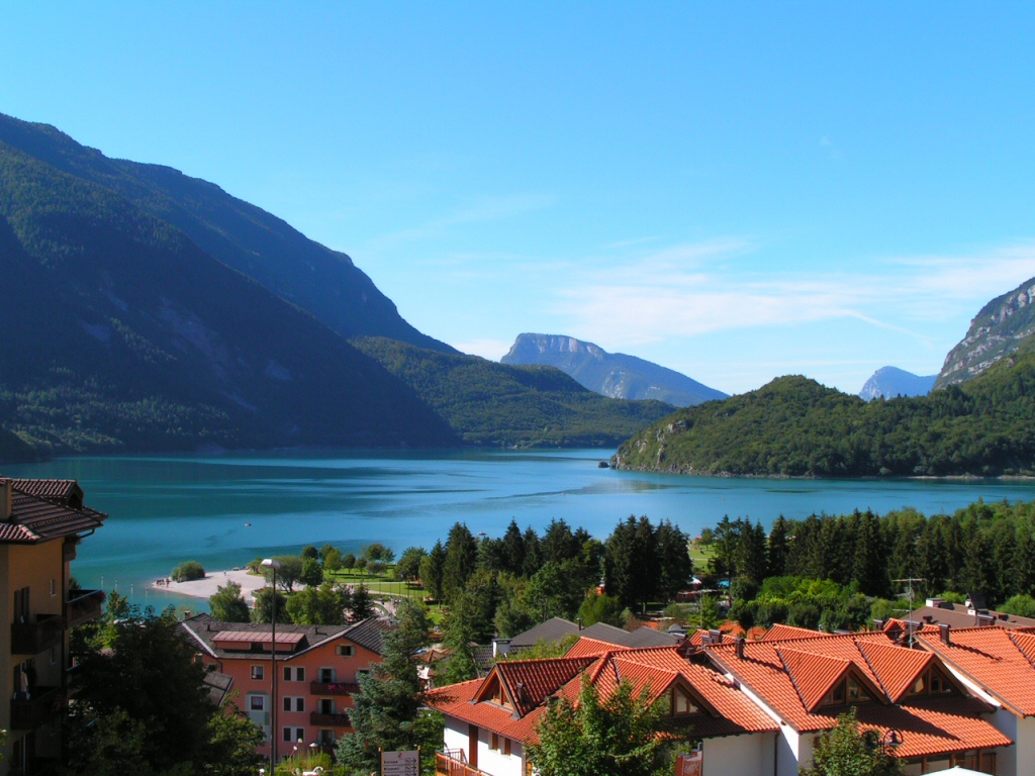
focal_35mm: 51
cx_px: 518
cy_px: 388
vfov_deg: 28.6
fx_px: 1525
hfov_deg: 37.5
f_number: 6.3
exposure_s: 1/200
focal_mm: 8.6
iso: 50
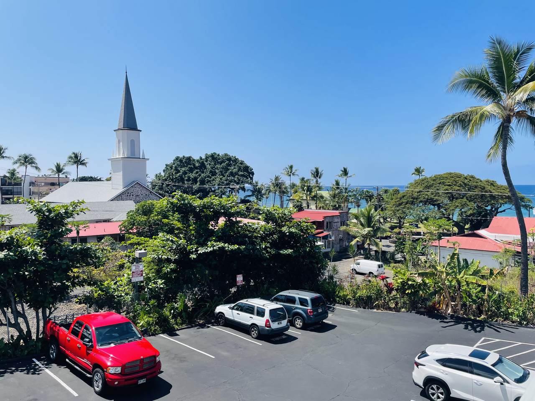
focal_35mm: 26
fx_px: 402
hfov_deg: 67.3
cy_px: 200
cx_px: 268
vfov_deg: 53.1
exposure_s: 1/3861
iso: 32
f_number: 1.6
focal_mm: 4.2
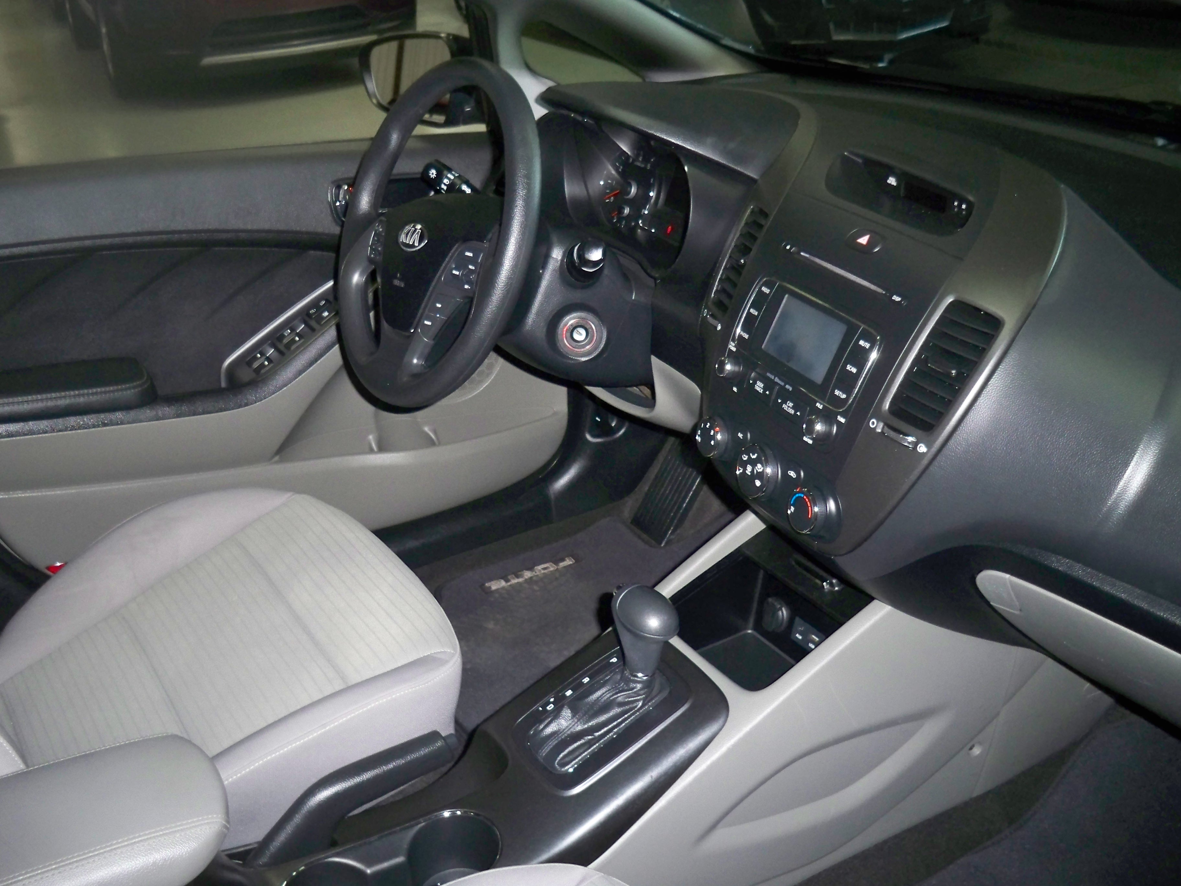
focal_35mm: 35
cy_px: 443
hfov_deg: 52.6
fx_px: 1194
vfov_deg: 40.7
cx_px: 590
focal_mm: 6.3
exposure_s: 1/60
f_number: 3.1
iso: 320
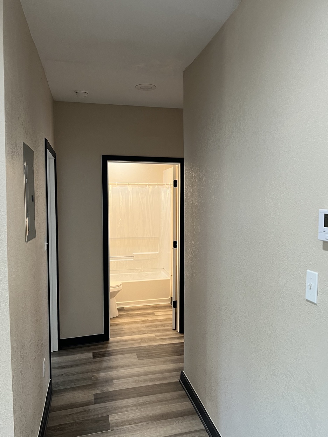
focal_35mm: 30
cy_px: 224
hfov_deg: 46.6
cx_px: 189
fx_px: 379
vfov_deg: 60.0
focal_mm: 5.7
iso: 125
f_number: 1.5
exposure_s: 1/60
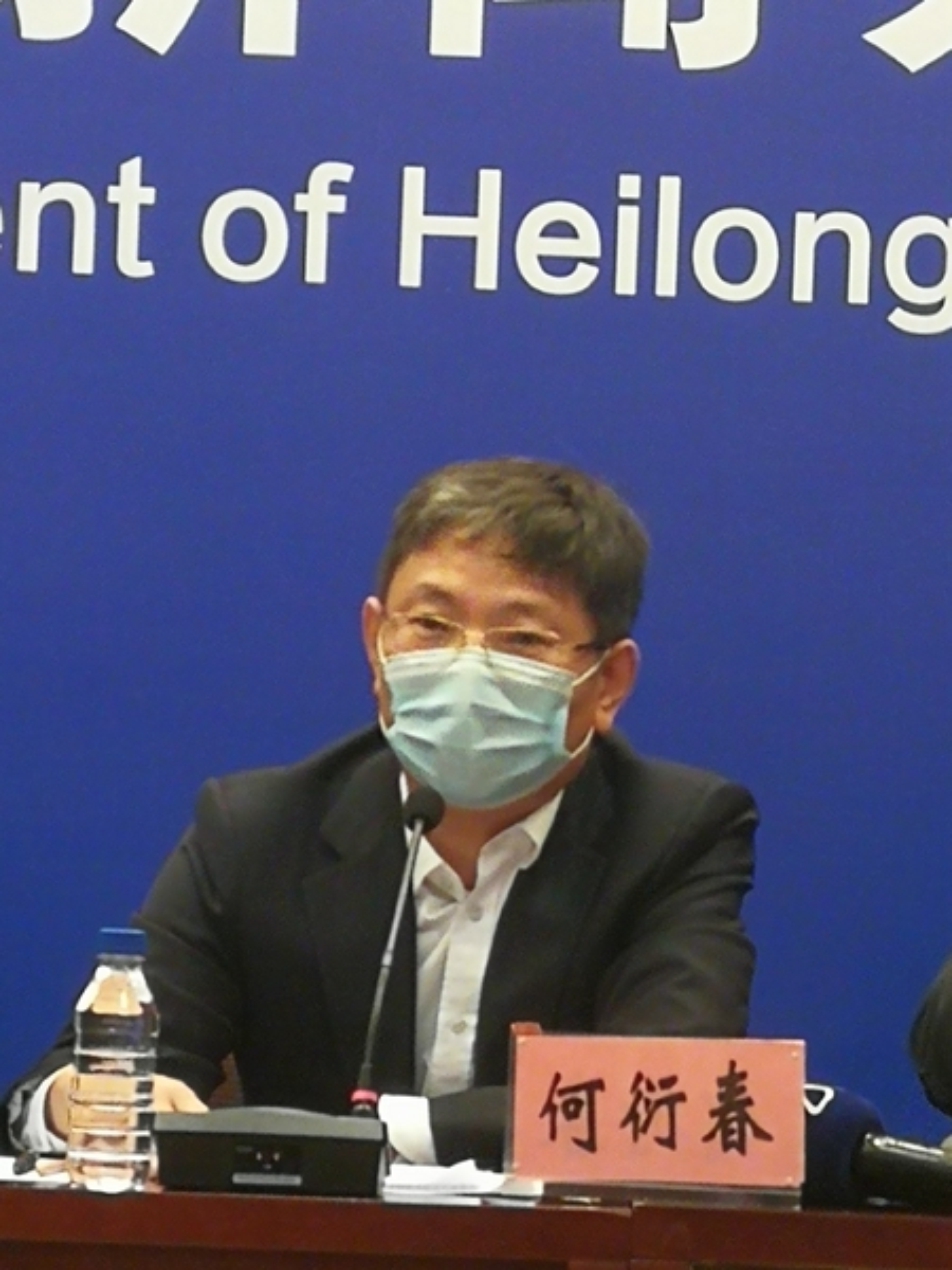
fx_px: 6417
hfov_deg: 8.5
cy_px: 635
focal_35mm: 175
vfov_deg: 11.3
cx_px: 476
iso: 160
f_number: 2.2
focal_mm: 3.95
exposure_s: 1/40
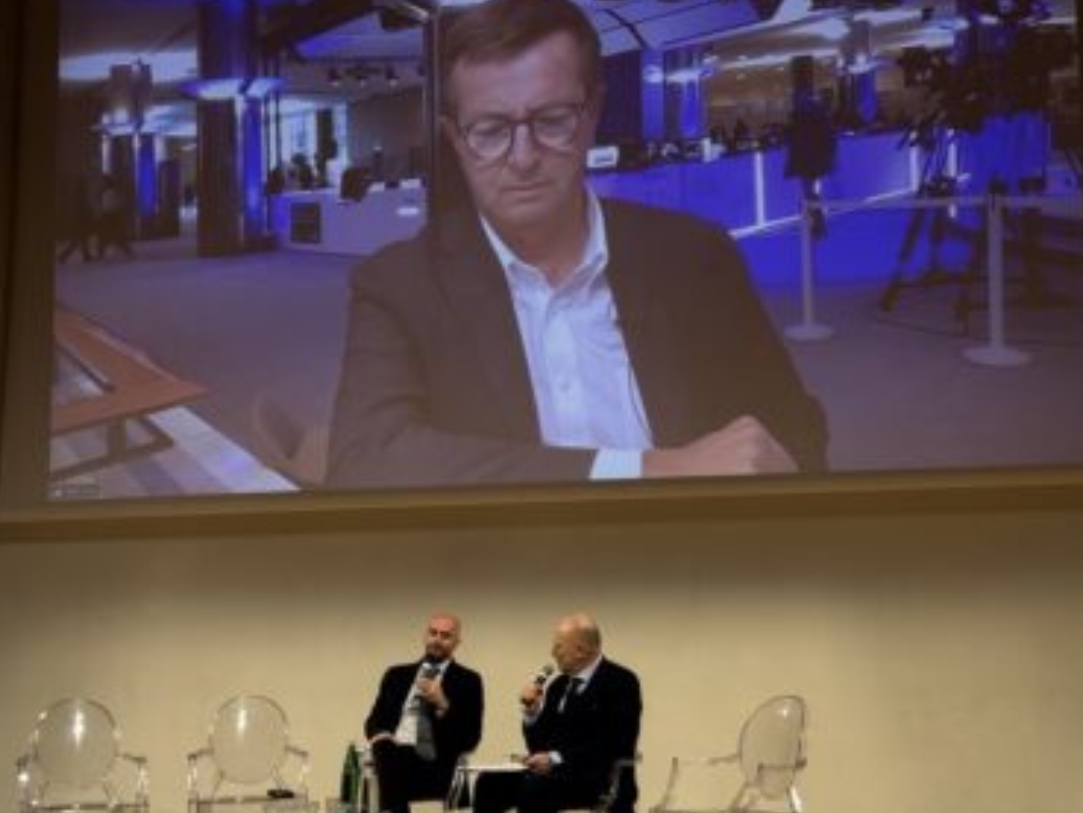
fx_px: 1627
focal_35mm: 52
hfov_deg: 36.8
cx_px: 525
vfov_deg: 28.0
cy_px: 423
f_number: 1.78
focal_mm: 6.76
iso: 64
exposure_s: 1/133
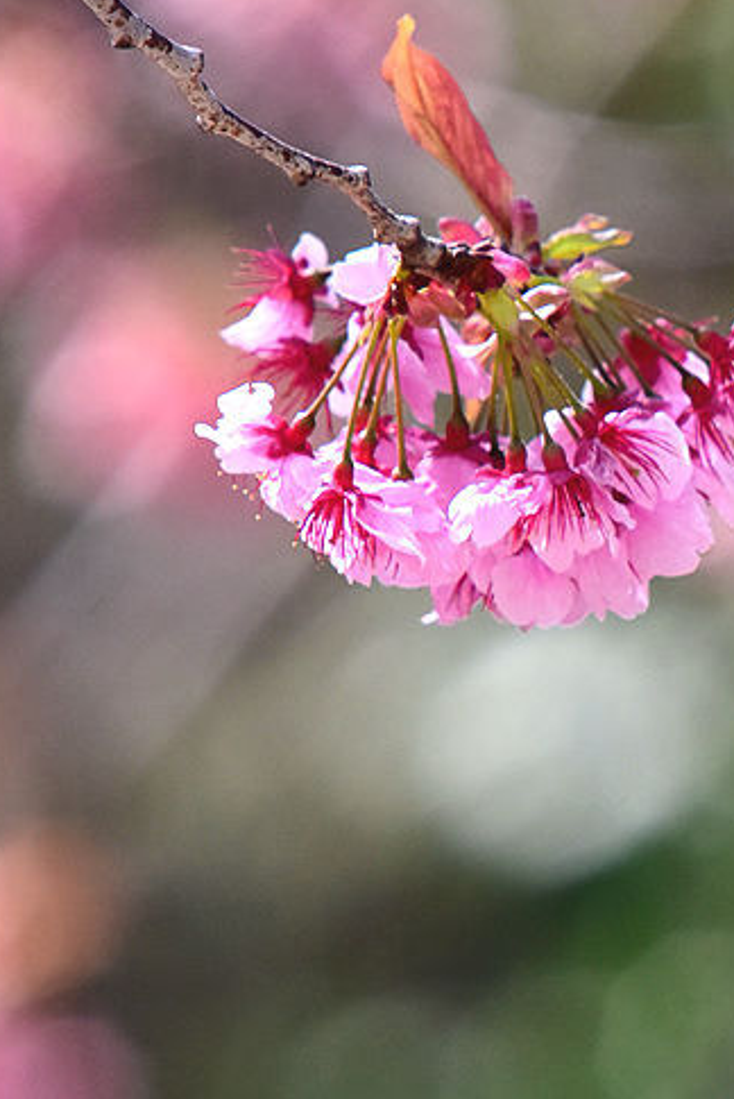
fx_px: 47180
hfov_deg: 0.9
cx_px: 1010
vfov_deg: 1.3
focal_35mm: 1545
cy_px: 823
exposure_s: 1/1000
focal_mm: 500
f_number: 10
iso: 1000
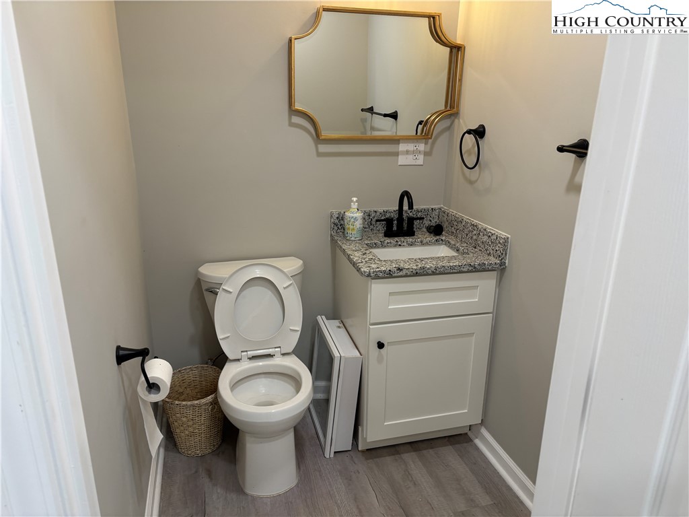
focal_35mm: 26
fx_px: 518
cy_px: 258
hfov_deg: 67.3
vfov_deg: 53.1
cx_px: 344
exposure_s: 1/120
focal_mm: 5.96
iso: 100
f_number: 1.6
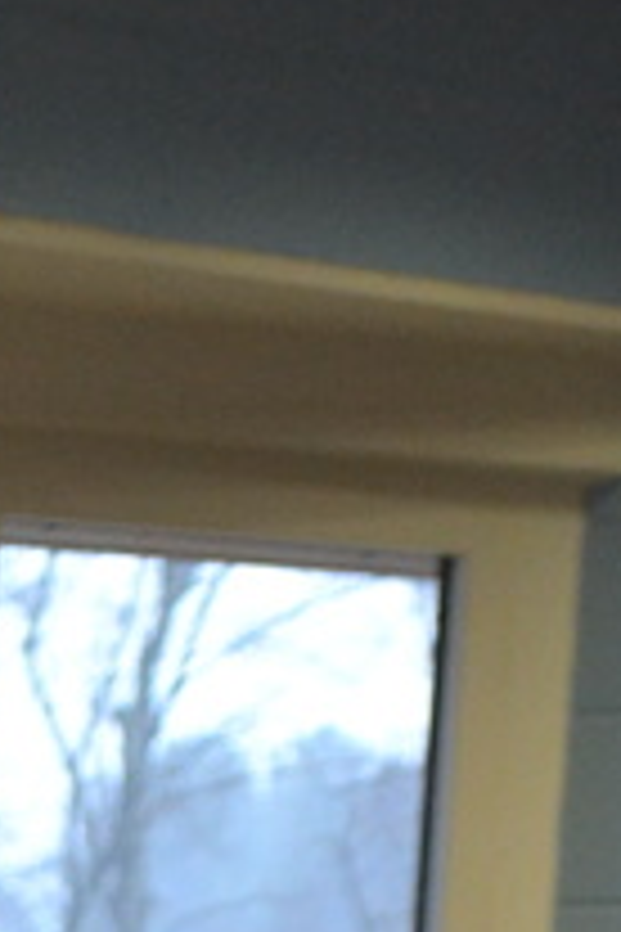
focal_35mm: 327
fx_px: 8460
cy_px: 2143
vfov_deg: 6.1
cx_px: -907
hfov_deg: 4.1
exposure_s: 1/60
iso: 1800
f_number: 5.3
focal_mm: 44
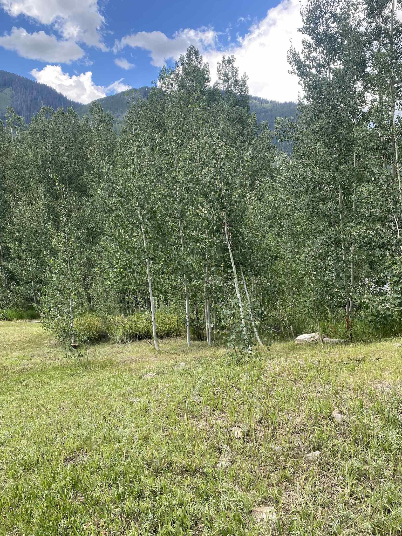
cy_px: 288
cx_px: 195
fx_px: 449
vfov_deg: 61.6
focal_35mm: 29
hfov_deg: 48.2
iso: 32
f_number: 1.8
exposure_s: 1/546
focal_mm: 4.25
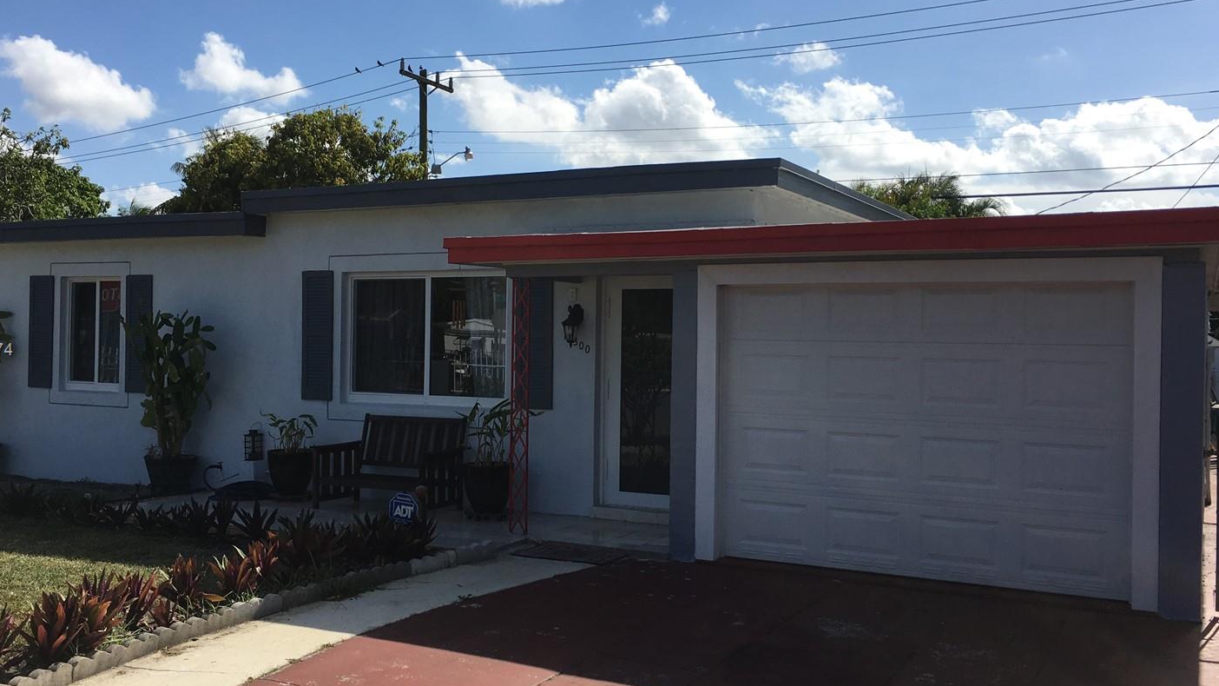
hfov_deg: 55.2
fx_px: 1164
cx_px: 570
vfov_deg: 32.8
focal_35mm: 36
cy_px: 351
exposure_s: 1/2198
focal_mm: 4.15
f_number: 2.2
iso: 25
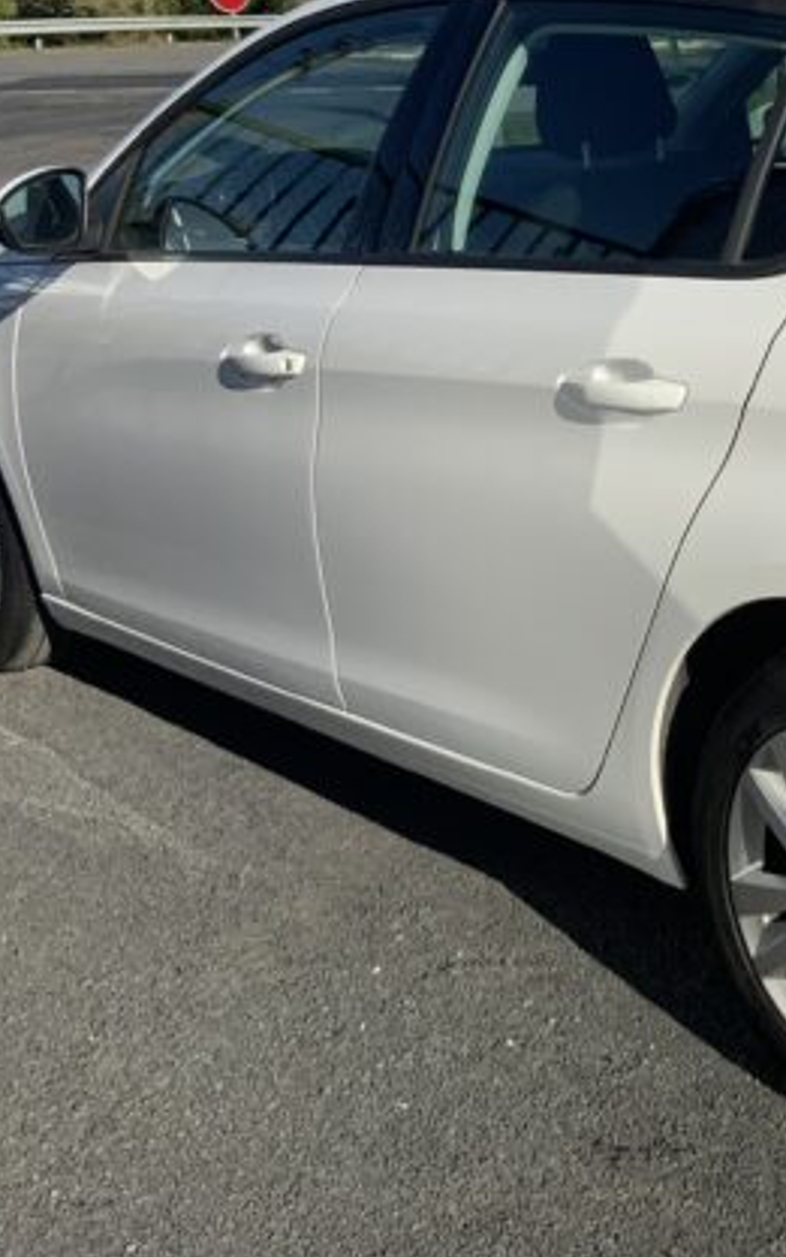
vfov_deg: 34.0
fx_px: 2020
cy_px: 356
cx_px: 943
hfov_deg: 20.6
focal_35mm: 59
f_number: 1.8
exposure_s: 1/4785
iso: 20
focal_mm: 3
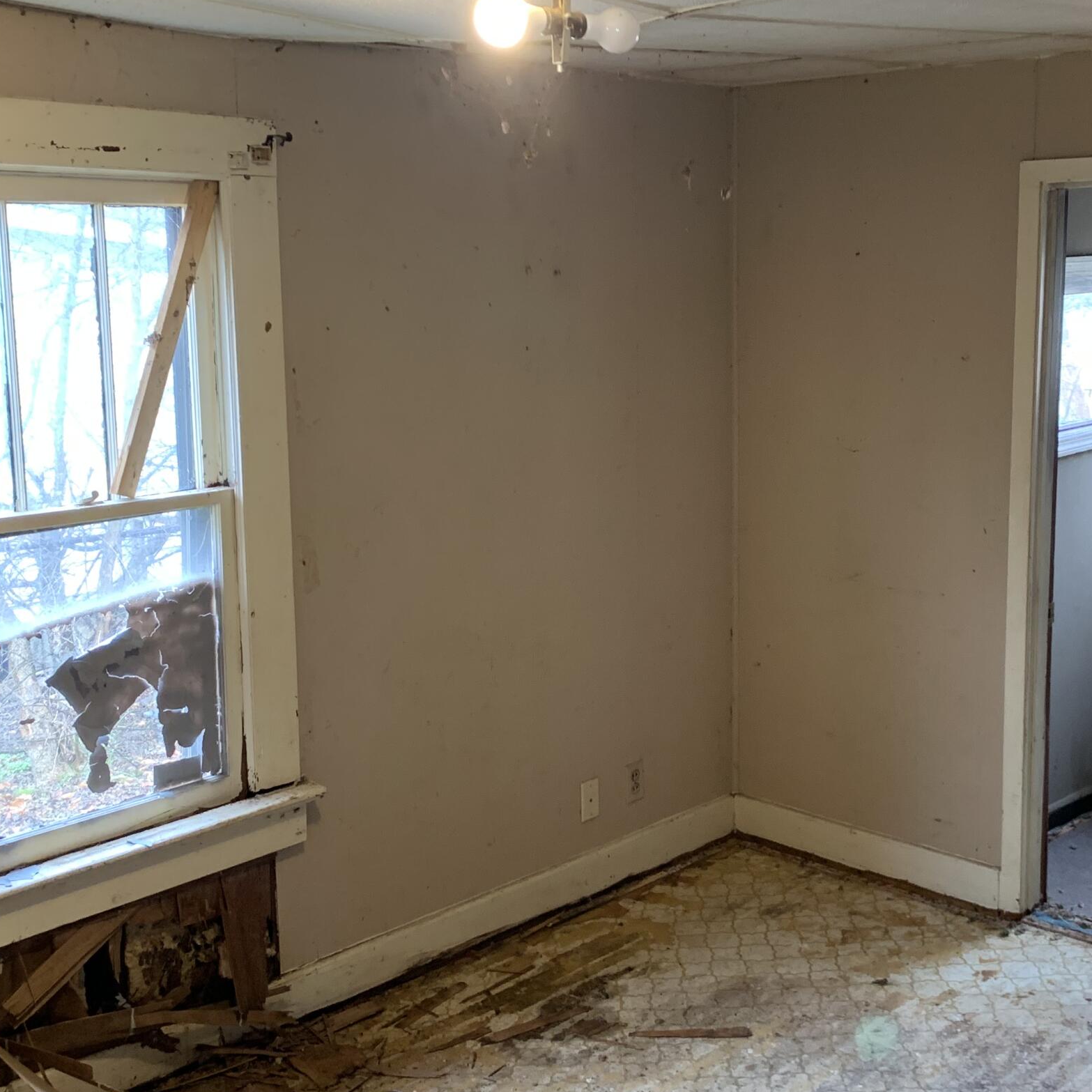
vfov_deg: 38.3
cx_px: 690
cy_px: 522
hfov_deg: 38.1
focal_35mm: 44
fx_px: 1570
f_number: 1.8
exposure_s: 1/60
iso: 125
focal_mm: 4.25
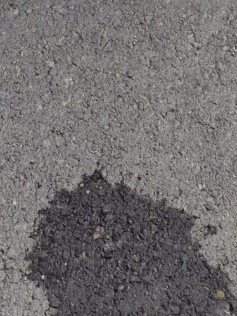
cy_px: -493
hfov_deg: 12.5
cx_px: 149
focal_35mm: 118
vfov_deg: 12.3
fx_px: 1078
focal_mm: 5.4
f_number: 1.8
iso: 25
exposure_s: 1/740
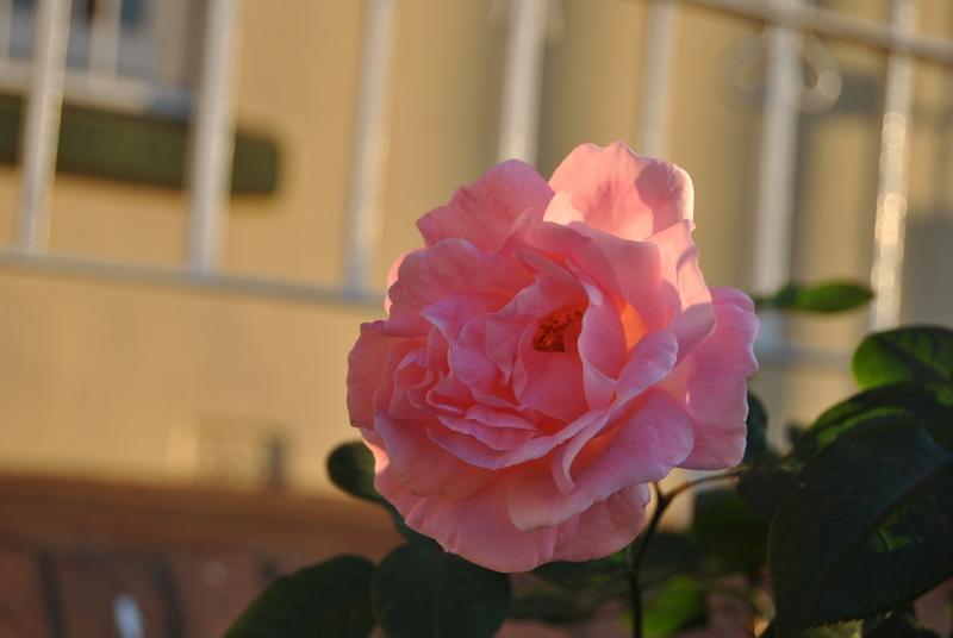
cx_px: 476
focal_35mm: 82
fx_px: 2187
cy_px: 319
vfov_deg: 16.6
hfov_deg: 24.6
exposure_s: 1/125
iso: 100
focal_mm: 55
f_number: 5.6
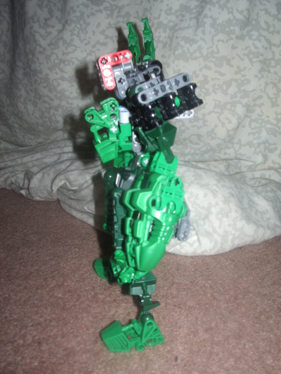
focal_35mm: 35
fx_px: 379
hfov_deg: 40.7
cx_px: 140
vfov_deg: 52.6
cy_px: 187
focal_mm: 5.8
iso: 100
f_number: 4.3
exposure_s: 1/40
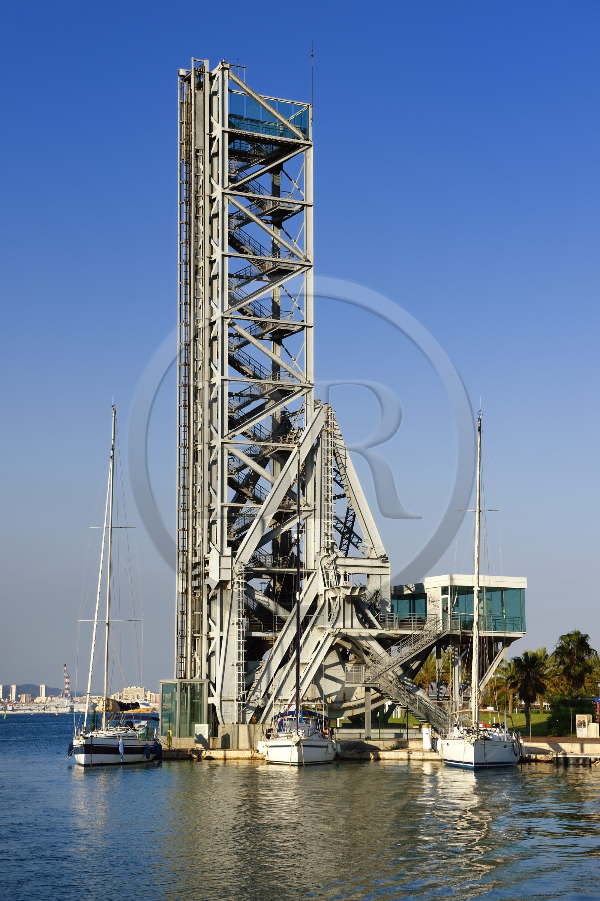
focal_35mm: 70
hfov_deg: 19.4
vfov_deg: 28.9
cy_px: 450
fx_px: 1752
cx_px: 300
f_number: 13
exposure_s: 1/320
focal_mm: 70
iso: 200
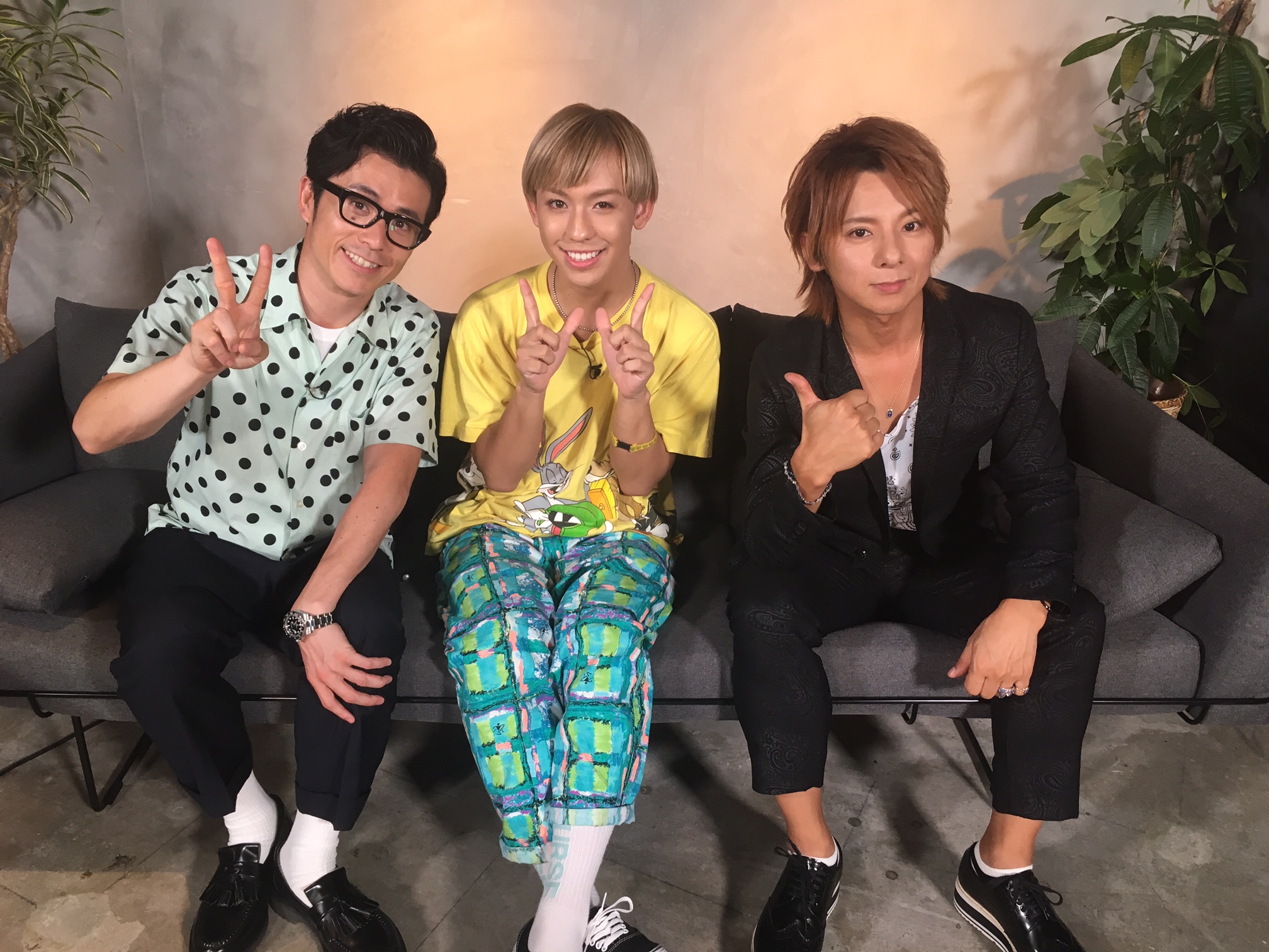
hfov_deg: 61.7
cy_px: 476
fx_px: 1063
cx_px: 634
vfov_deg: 48.2
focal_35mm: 29
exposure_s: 1/30
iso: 64
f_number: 2.2
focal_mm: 4.15
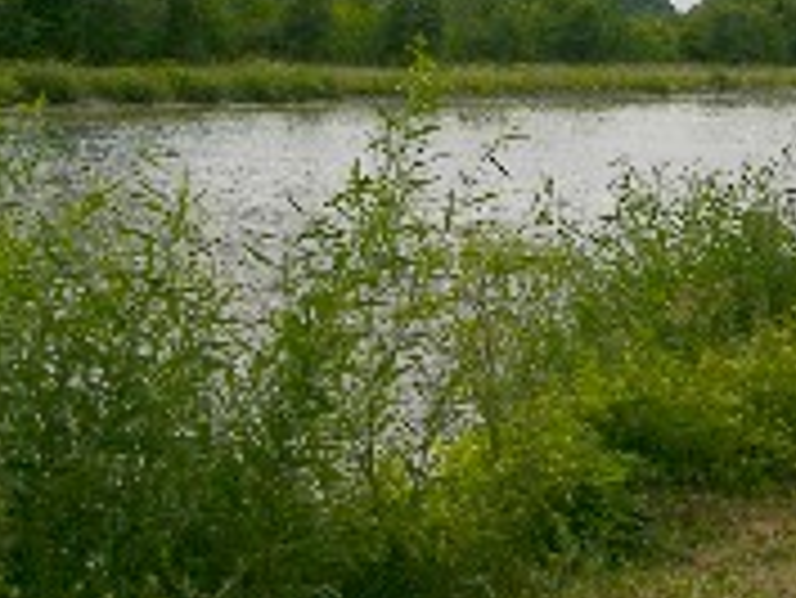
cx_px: 573
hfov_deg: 16.9
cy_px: -292
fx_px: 2669
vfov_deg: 12.2
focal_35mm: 116
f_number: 6.3
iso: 50
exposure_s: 1/105
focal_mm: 8.9
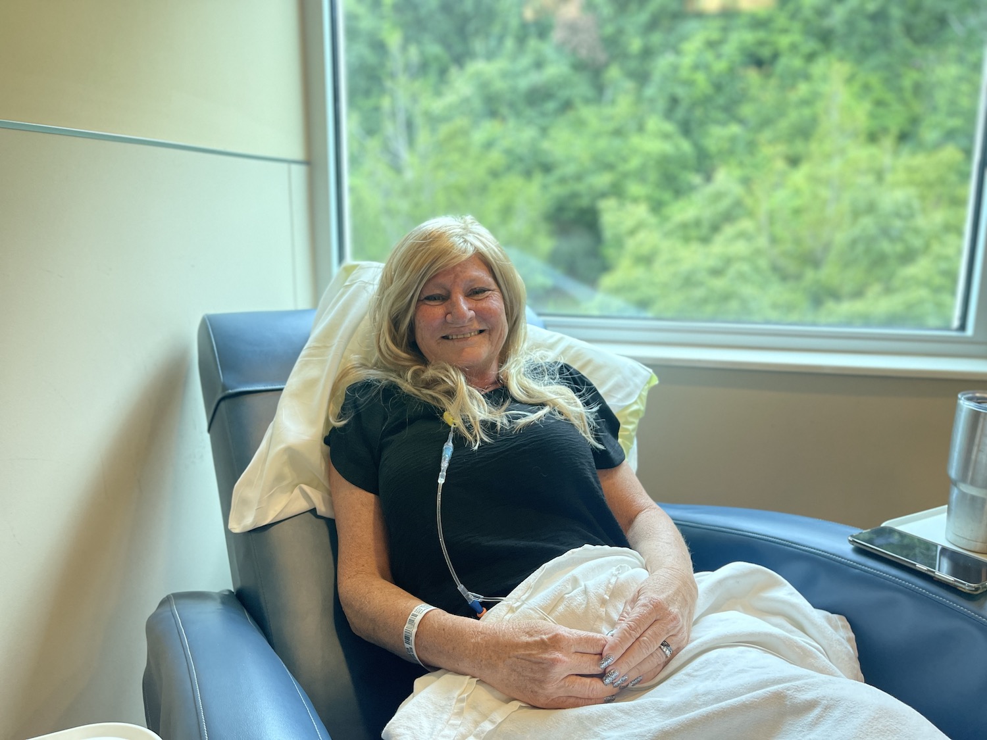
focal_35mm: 26
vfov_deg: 53.1
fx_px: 741
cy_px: 370
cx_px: 494
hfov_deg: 67.3
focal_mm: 5.1
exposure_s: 1/109
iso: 125
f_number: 1.6
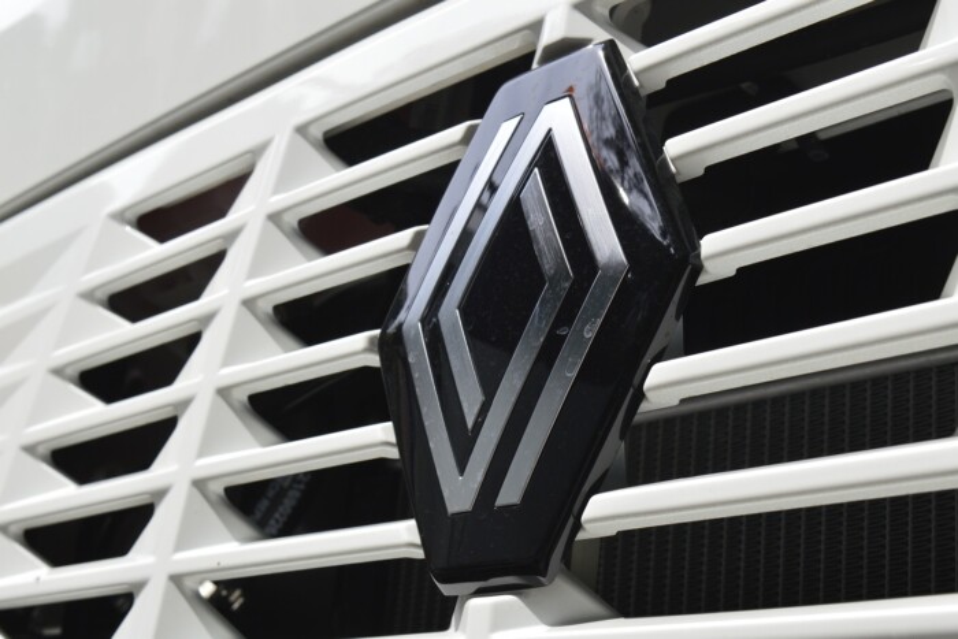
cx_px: 479
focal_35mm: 60
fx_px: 1597
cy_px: 320
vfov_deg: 22.6
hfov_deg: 33.4
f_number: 11
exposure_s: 1/320
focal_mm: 40
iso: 400
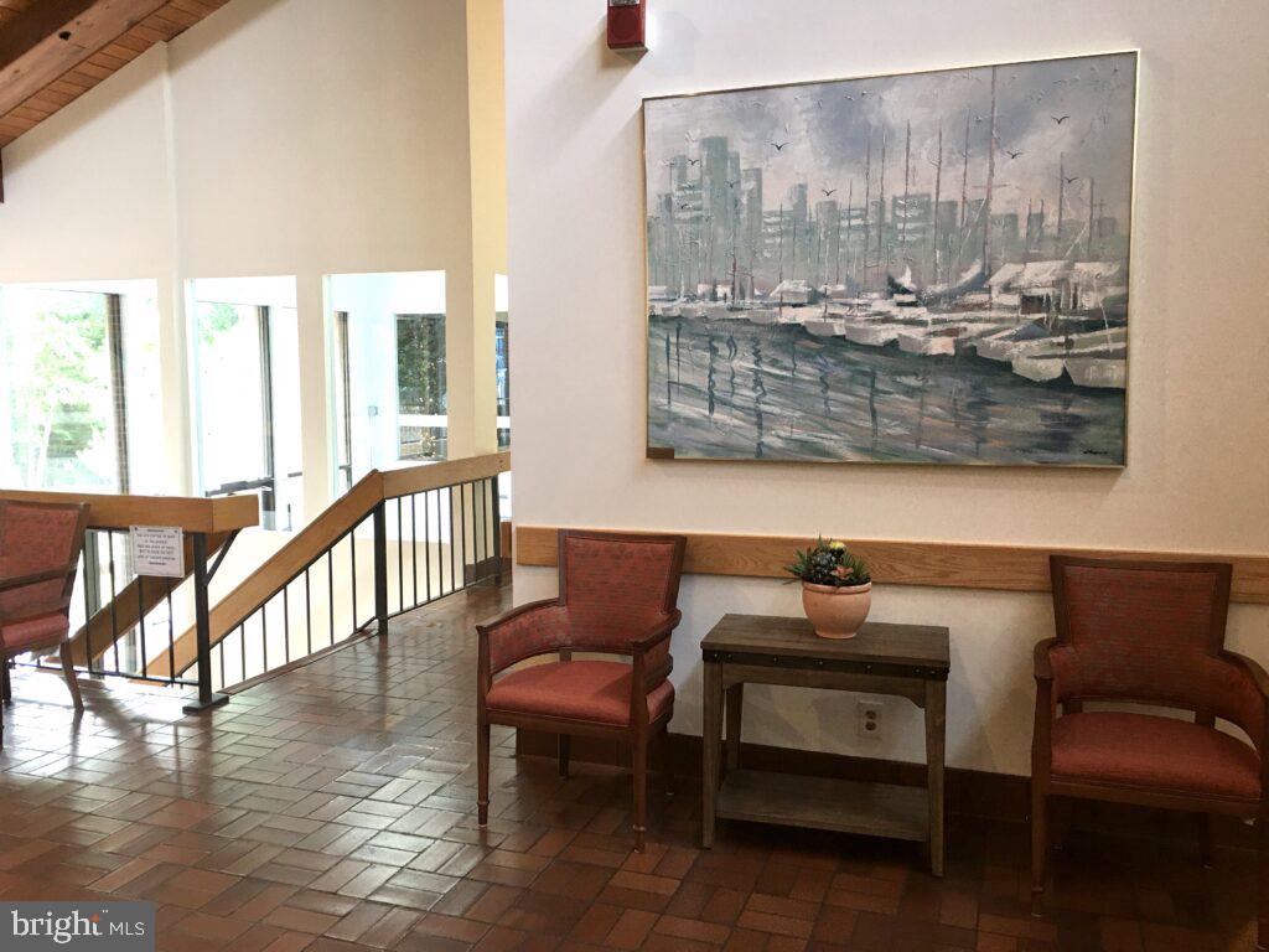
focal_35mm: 29
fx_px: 1063
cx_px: 634
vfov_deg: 48.2
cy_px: 476
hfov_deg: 61.7
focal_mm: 4.15
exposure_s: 1/15
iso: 40
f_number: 2.2
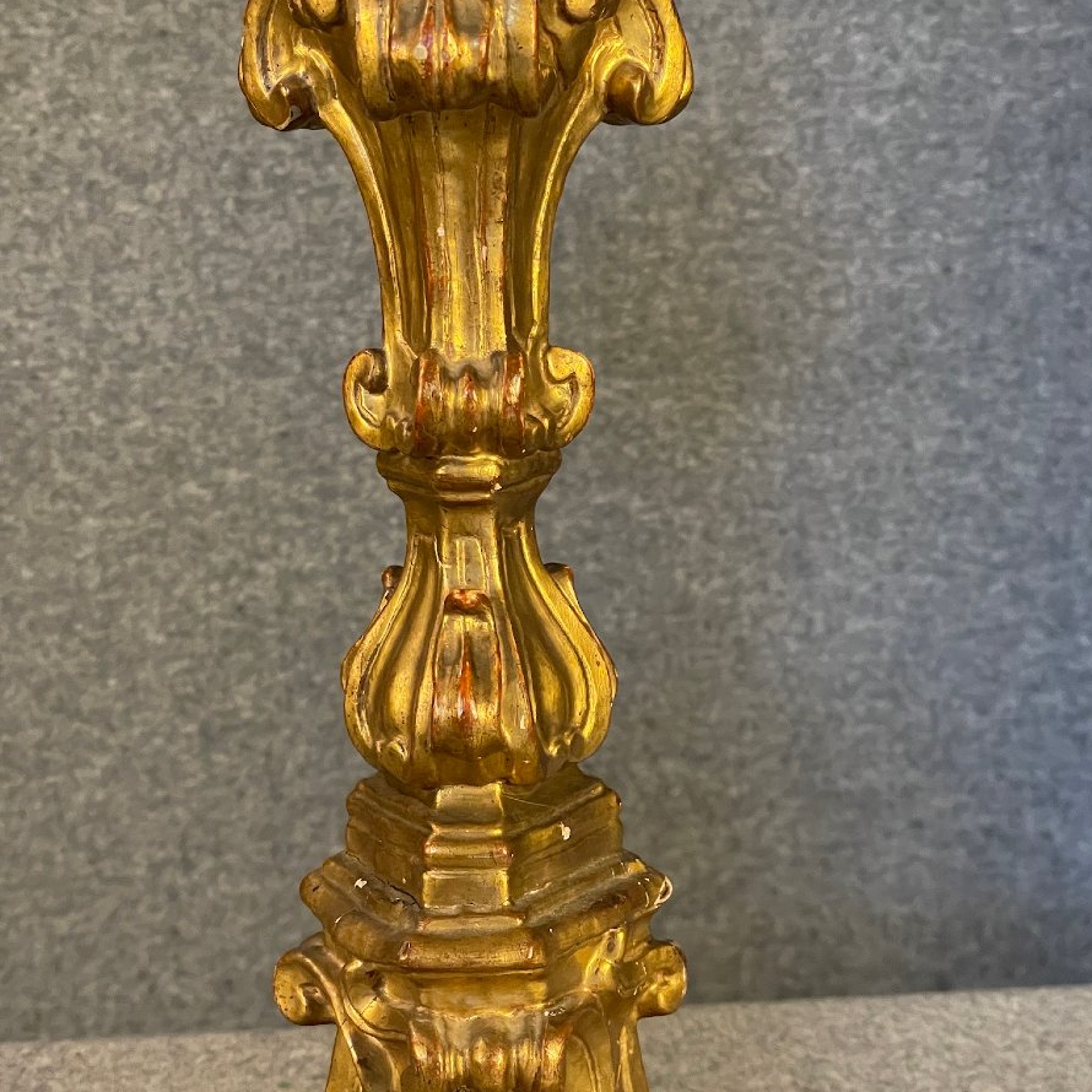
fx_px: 2213
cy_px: 454
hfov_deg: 27.7
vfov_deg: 27.7
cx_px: 551
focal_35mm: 62
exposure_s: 1/60
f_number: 2
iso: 500
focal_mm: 6
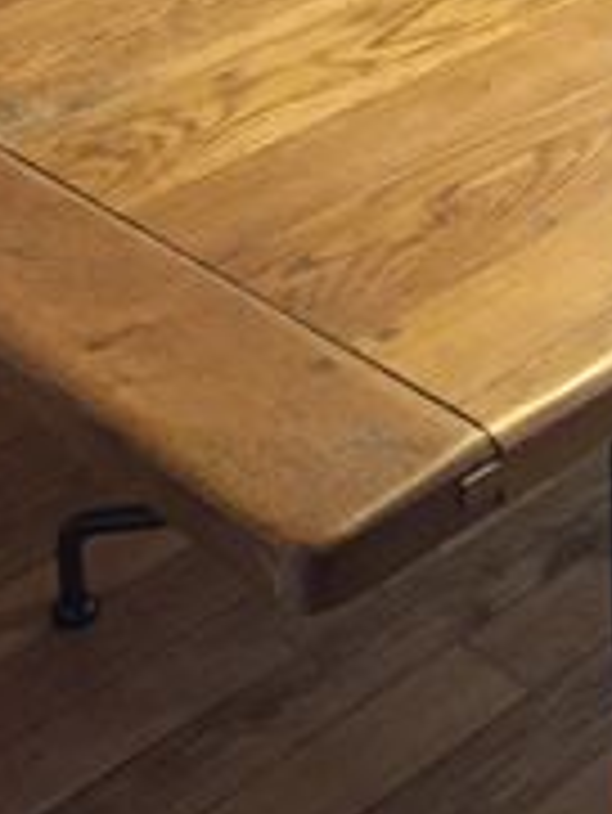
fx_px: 2260
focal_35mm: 96
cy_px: 94
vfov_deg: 20.1
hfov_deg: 15.4
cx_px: 243
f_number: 2.2
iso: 320
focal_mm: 4.15
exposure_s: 1/17
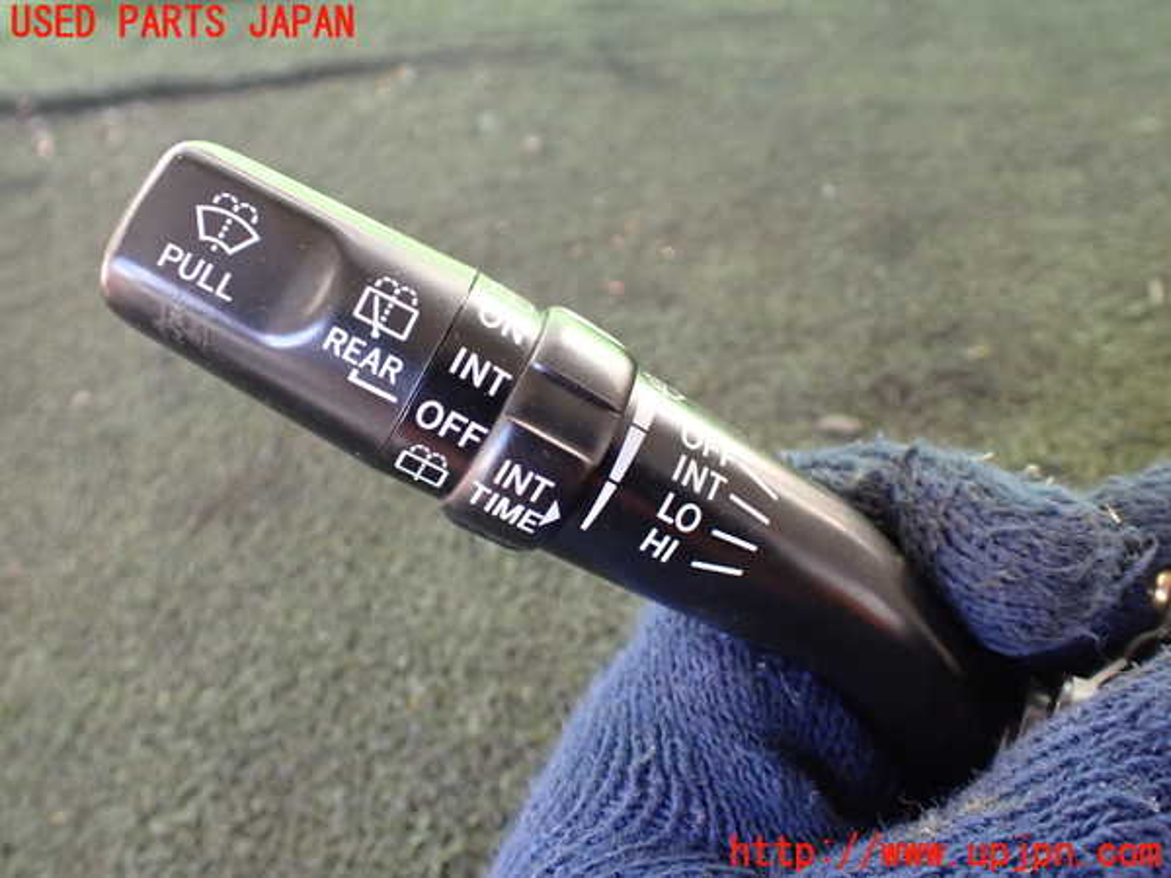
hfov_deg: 60.0
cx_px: 586
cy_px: 439
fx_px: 1015
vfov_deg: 46.8
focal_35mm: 30
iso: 400
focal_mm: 5.4
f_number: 2.3
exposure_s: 1/125
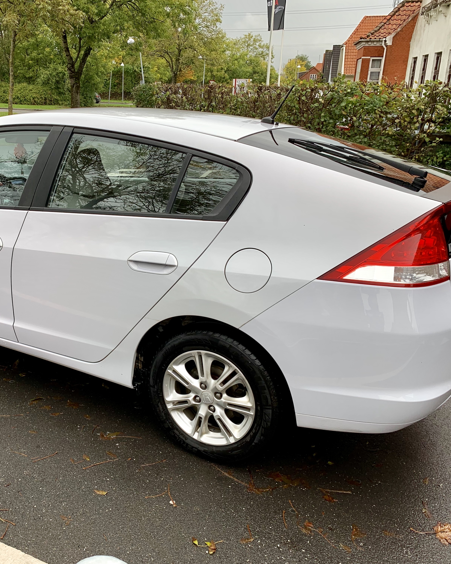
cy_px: 283
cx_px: 121
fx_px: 567
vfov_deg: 52.8
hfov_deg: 42.2
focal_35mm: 34
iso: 25
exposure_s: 1/175
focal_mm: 4.25
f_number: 1.8
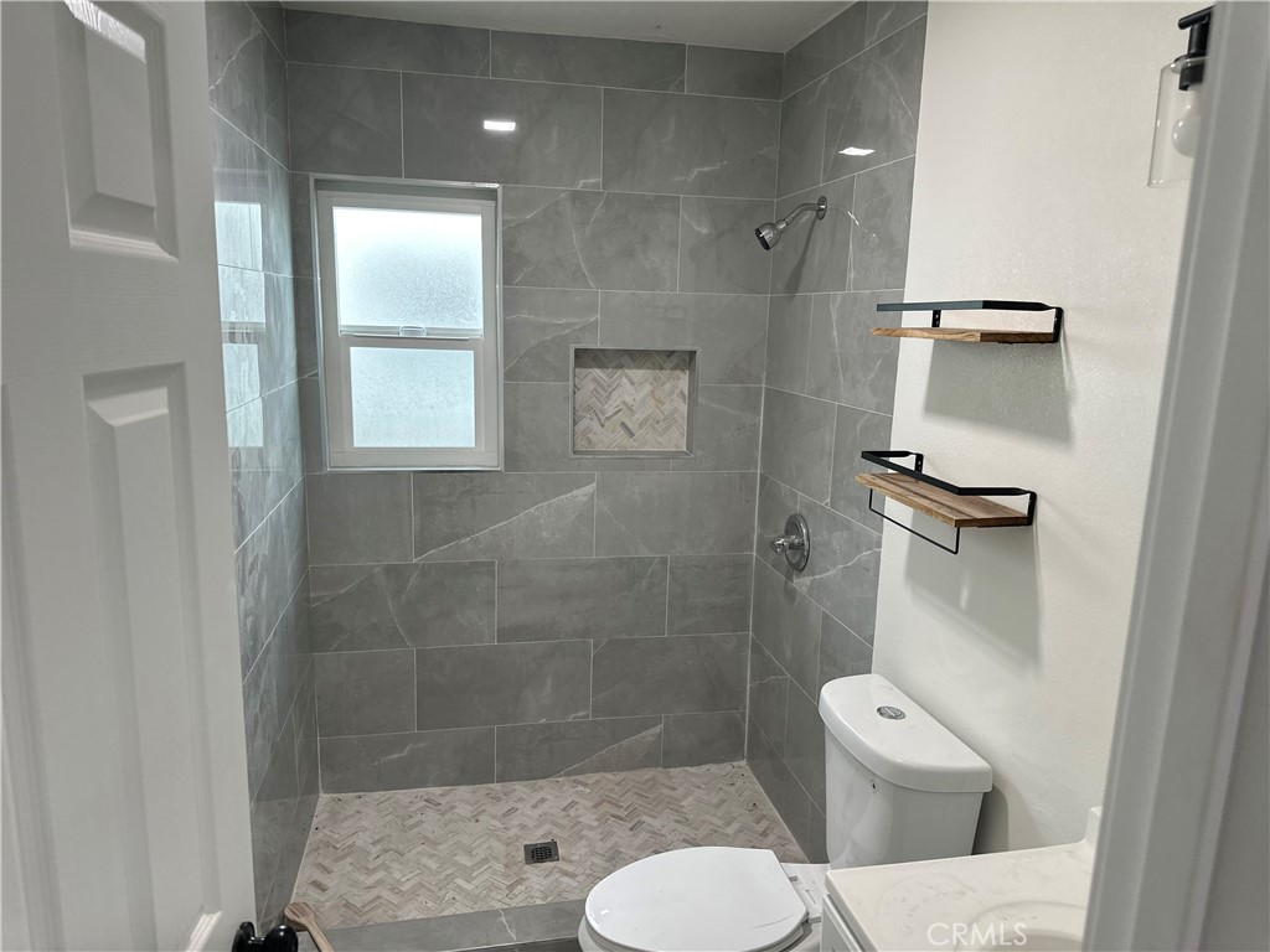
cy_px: 476
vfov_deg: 56.8
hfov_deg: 71.6
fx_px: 881
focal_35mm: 24
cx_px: 635
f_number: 1.78
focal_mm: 6.86
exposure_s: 1/120
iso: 160
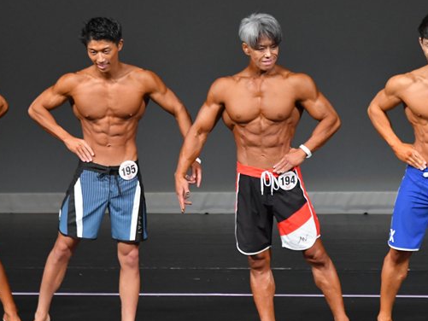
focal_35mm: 468
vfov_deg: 3.2
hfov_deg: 4.2
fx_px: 5788
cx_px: 223
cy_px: 162
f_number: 5.6
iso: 4000
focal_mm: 210
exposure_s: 1/400
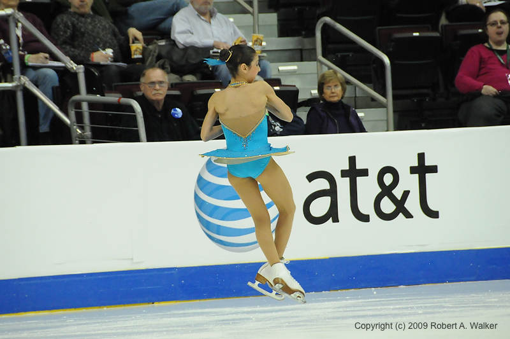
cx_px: 255
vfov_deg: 5.4
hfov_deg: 8.1
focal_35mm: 255
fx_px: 3612
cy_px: 170
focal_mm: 170
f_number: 5.6
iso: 3200
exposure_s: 1/800
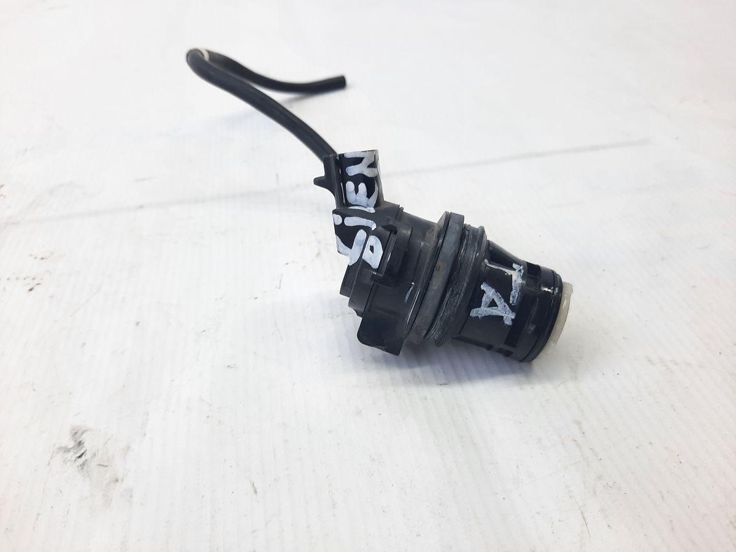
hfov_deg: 69.4
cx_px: 368
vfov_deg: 54.9
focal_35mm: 25
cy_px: 276
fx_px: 532
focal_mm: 4.6
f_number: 2
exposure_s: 1/50
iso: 64
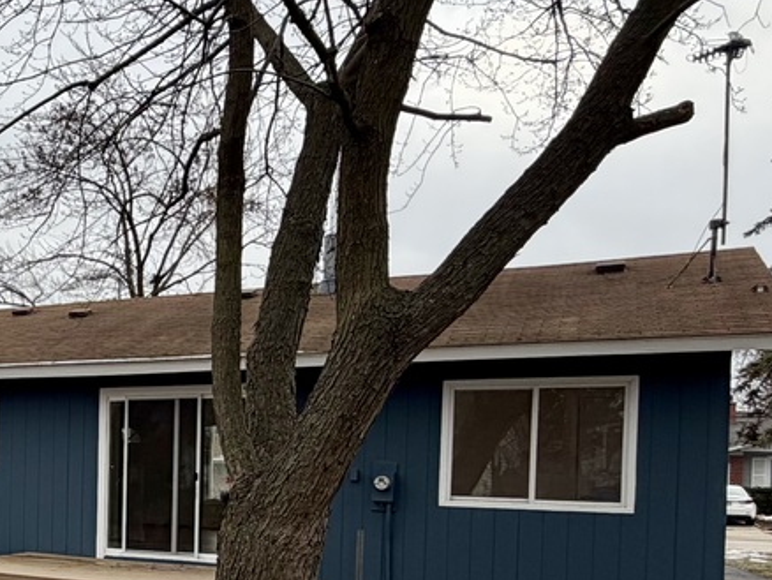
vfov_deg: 30.6
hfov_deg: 34.2
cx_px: -125
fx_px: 1026
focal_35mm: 46
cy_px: 483
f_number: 2.2
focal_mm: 2.22
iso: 50
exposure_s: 1/502
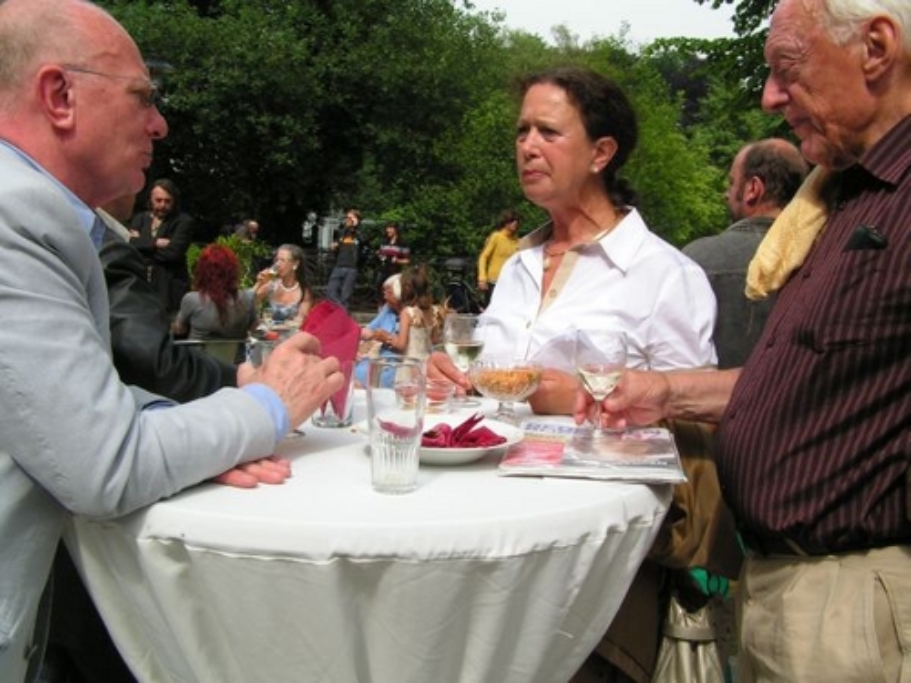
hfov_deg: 49.0
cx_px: 456
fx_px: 1000
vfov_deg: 37.7
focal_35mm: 38
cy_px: 342
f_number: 5.6
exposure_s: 1/320
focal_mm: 6.3
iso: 50
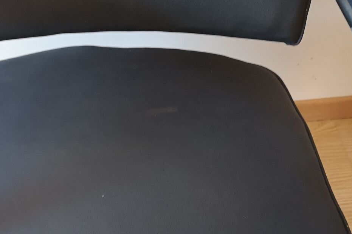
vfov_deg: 24.4
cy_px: 172
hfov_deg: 35.9
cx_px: 121
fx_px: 538
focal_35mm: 55
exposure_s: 1/20
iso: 640
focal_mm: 3.95
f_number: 1.8
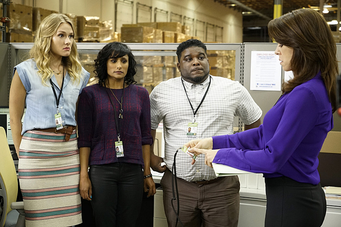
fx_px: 559
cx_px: 170
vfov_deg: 23.0
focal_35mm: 59
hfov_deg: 33.9
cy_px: 114
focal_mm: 59
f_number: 5.6
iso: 4000
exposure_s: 1/160
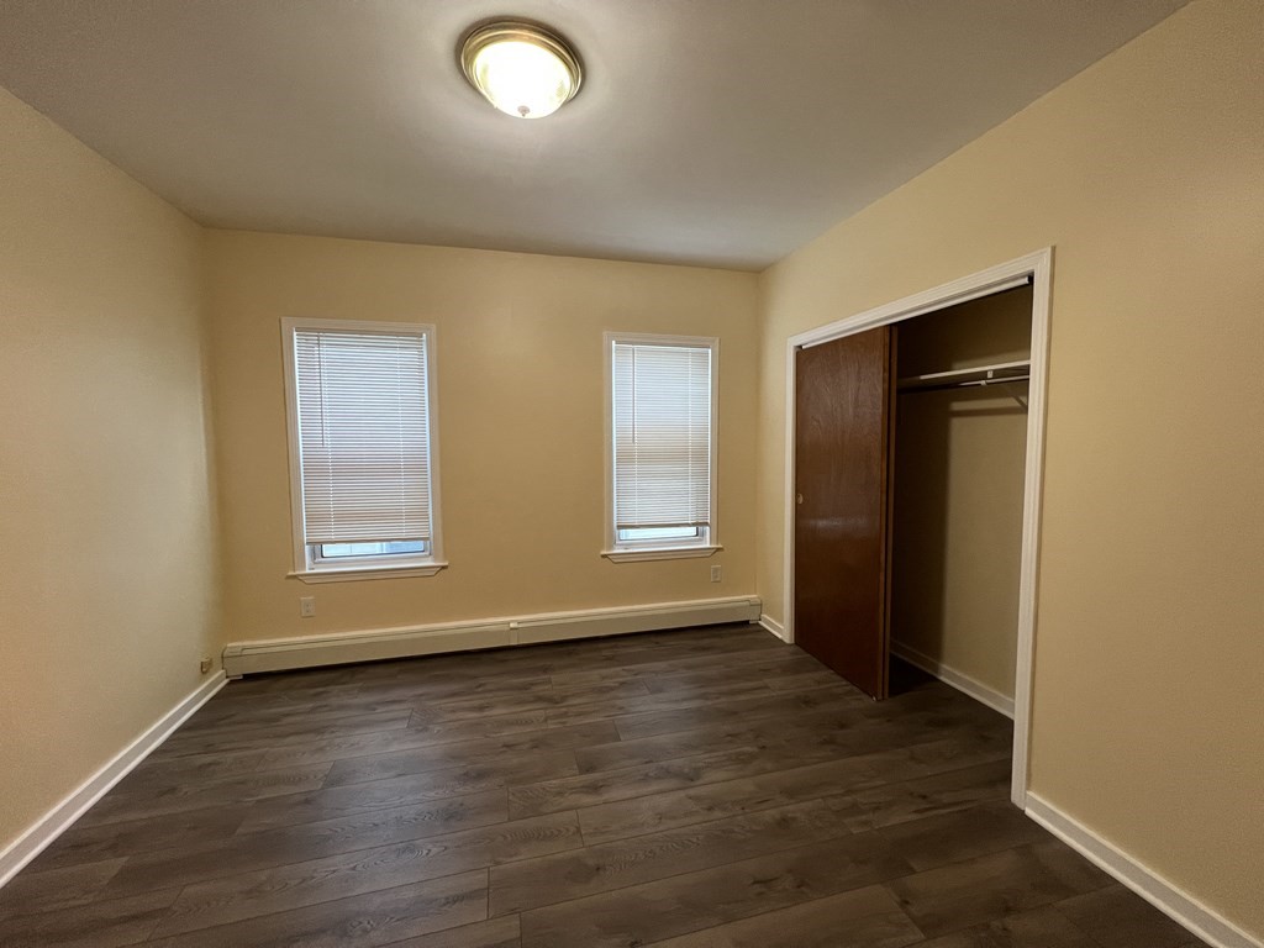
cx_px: 632
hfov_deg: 106.2
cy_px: 474
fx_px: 475
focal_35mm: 13
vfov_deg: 89.9
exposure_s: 1/60
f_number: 1.8
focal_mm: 1.57
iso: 200
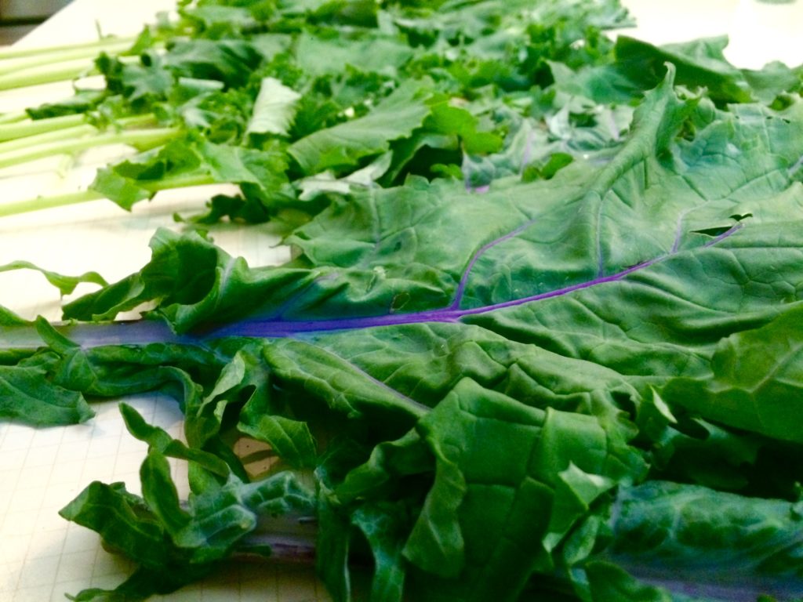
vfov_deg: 48.2
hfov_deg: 61.7
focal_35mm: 29
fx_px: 673
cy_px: 301
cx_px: 402
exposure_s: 1/30
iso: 320
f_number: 2.2
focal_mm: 4.15
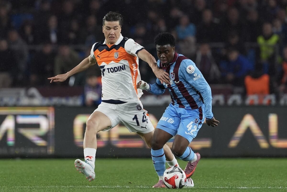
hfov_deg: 4.6
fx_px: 3587
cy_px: 96
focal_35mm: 450
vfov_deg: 3.1
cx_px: 144
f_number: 2.8
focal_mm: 300
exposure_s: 1/1600
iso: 1250
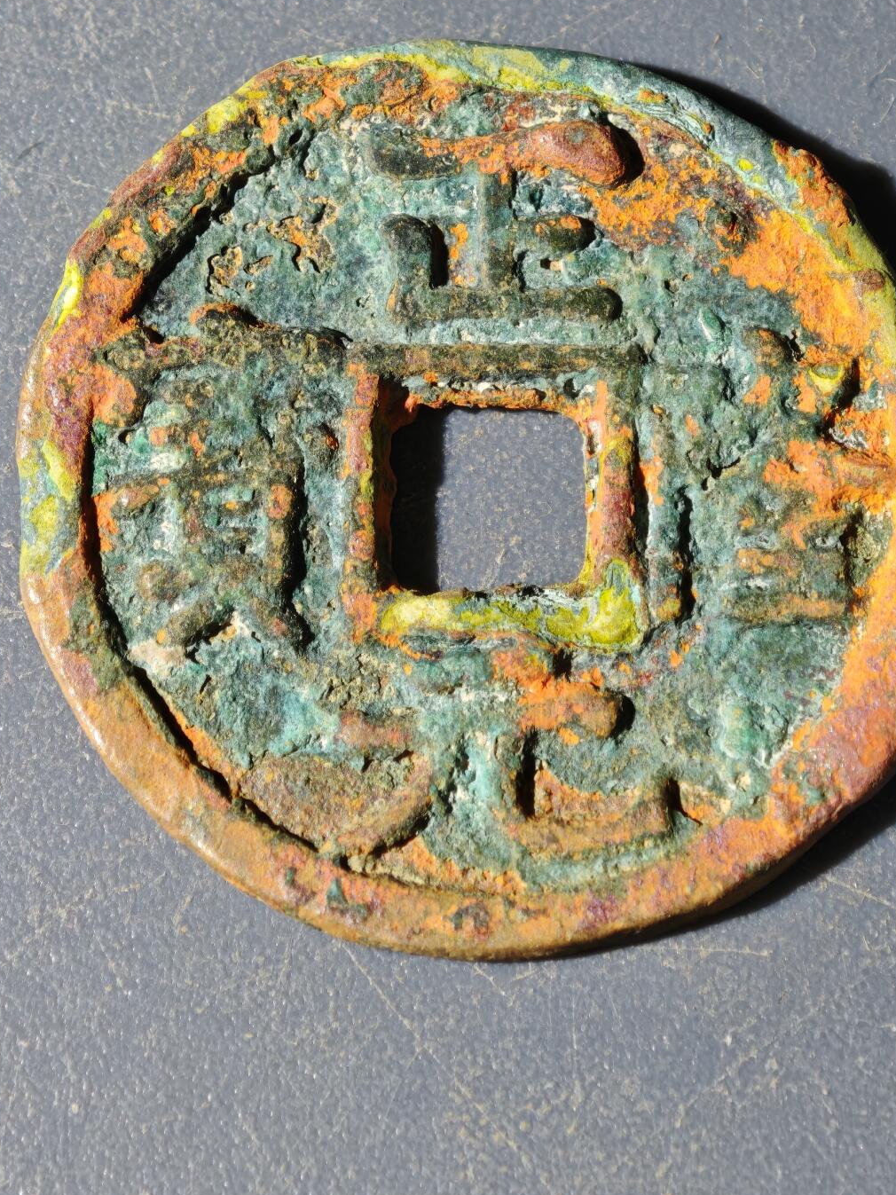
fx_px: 4798
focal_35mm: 139
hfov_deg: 10.7
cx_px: 500
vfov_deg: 14.2
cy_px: 444
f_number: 2
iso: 250
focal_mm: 9
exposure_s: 1/100
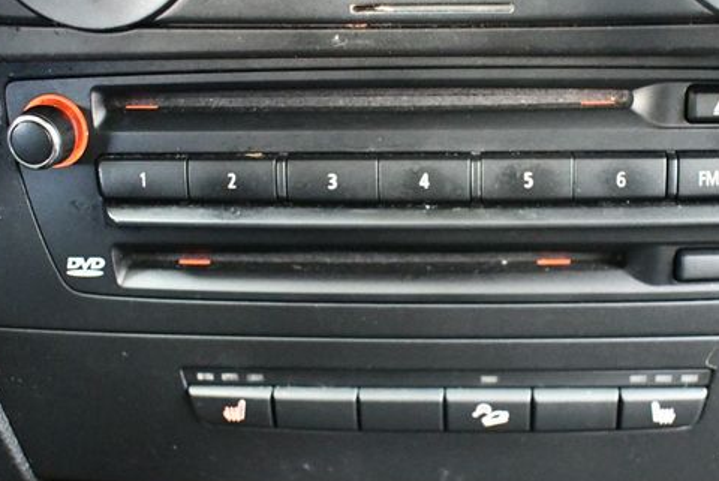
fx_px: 960
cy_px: 264
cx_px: 437
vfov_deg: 28.1
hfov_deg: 40.9
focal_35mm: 48
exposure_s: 1/25
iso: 12800
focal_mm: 18
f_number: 3.5
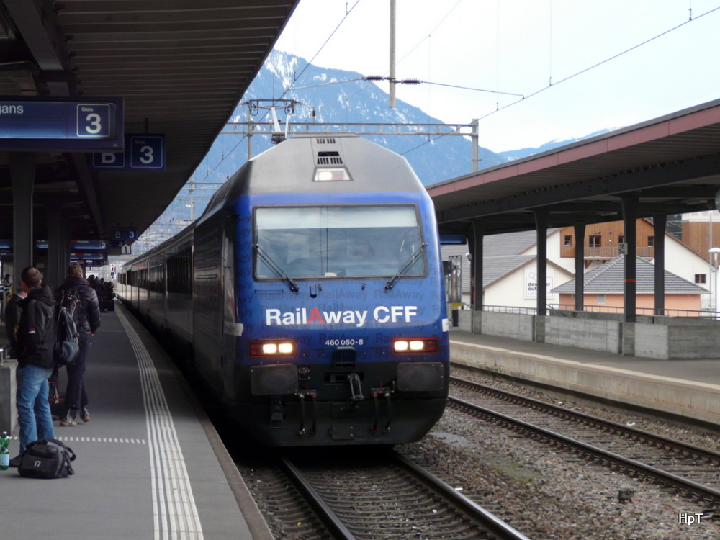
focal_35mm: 117
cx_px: 360
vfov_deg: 12.7
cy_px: 270
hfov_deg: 16.8
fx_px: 2434
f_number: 3.6
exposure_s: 1/125
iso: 200
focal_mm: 19.2
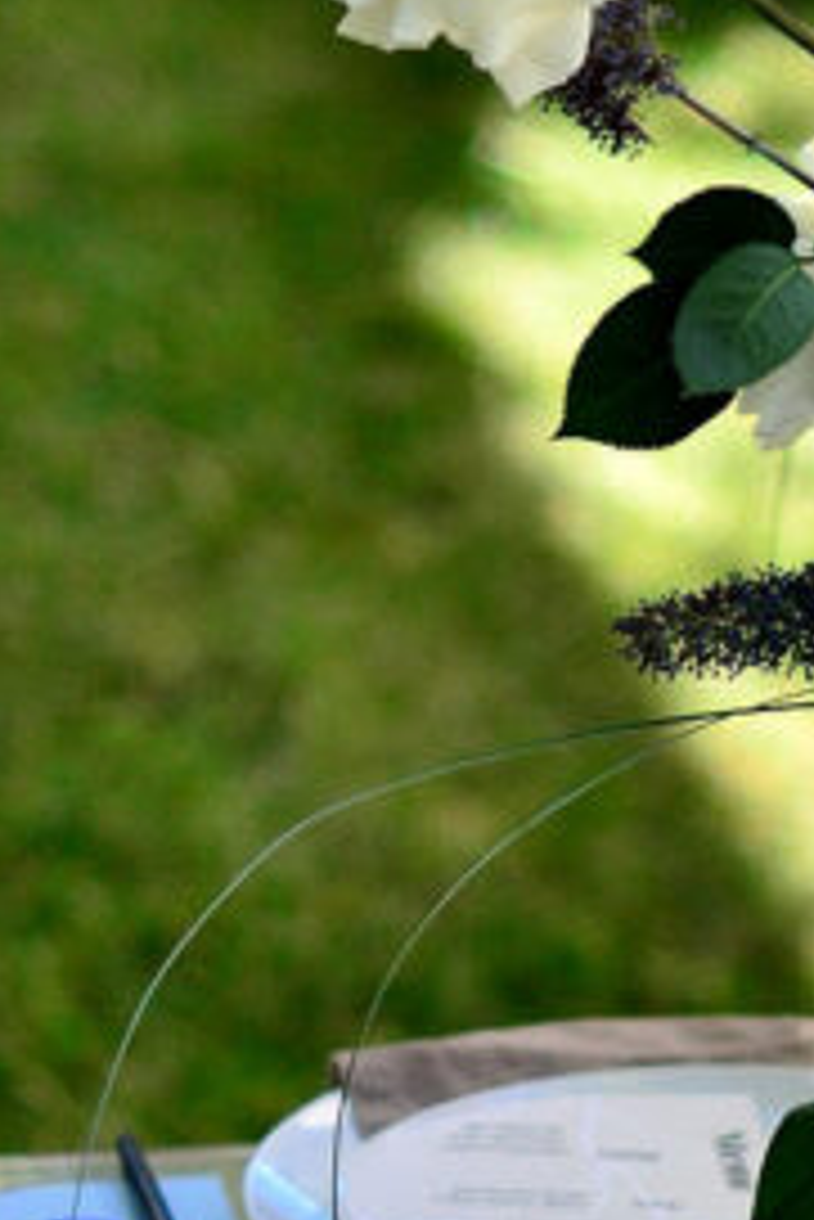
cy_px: 1567
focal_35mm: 283
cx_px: 1419
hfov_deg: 4.8
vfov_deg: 7.2
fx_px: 9585
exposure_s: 1/1000
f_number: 1.4
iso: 100
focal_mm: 50
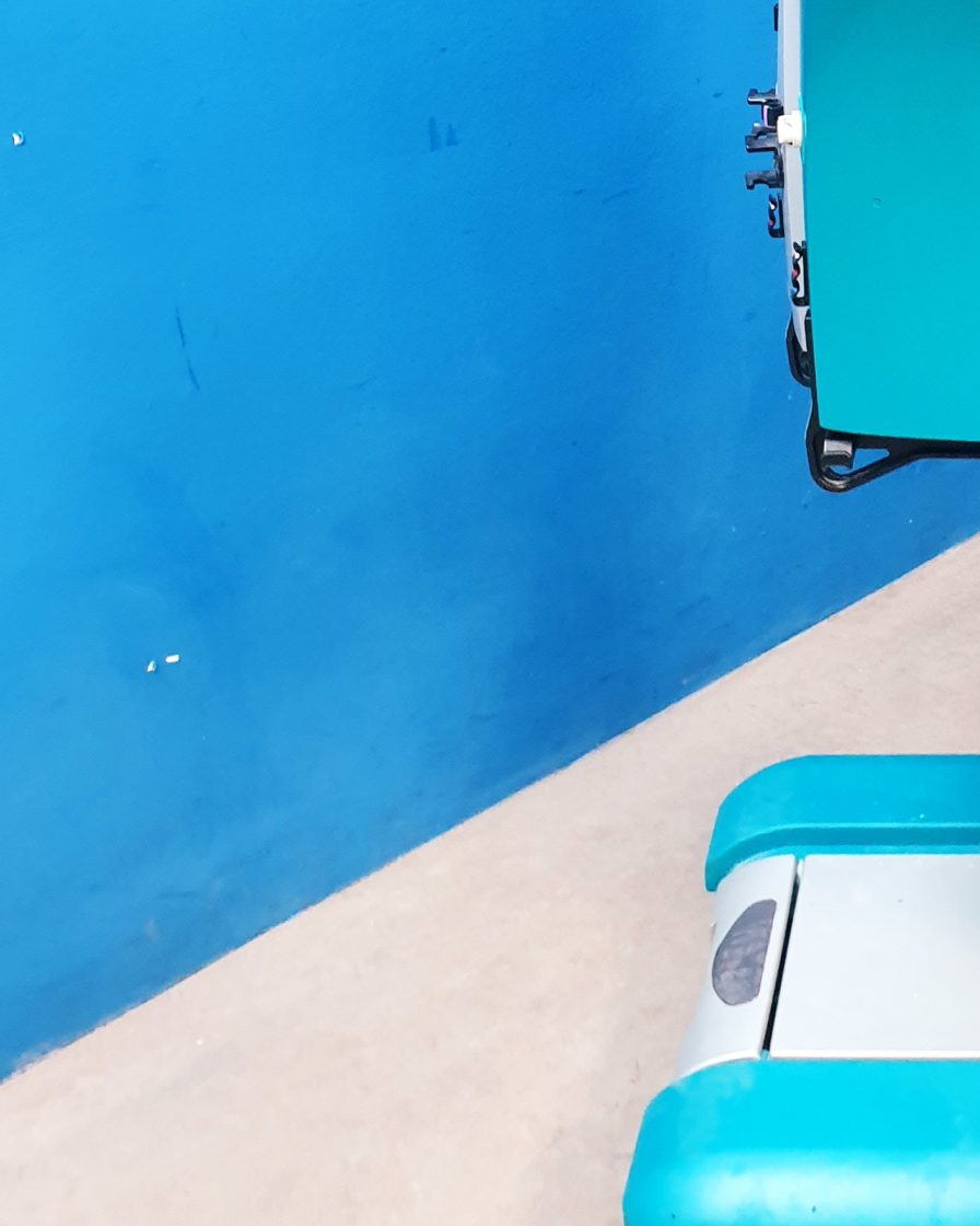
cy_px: 51
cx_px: 1024
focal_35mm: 58
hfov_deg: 24.8
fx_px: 2103
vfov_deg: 30.6
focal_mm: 4.3
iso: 320
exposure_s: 1/25
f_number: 2.4
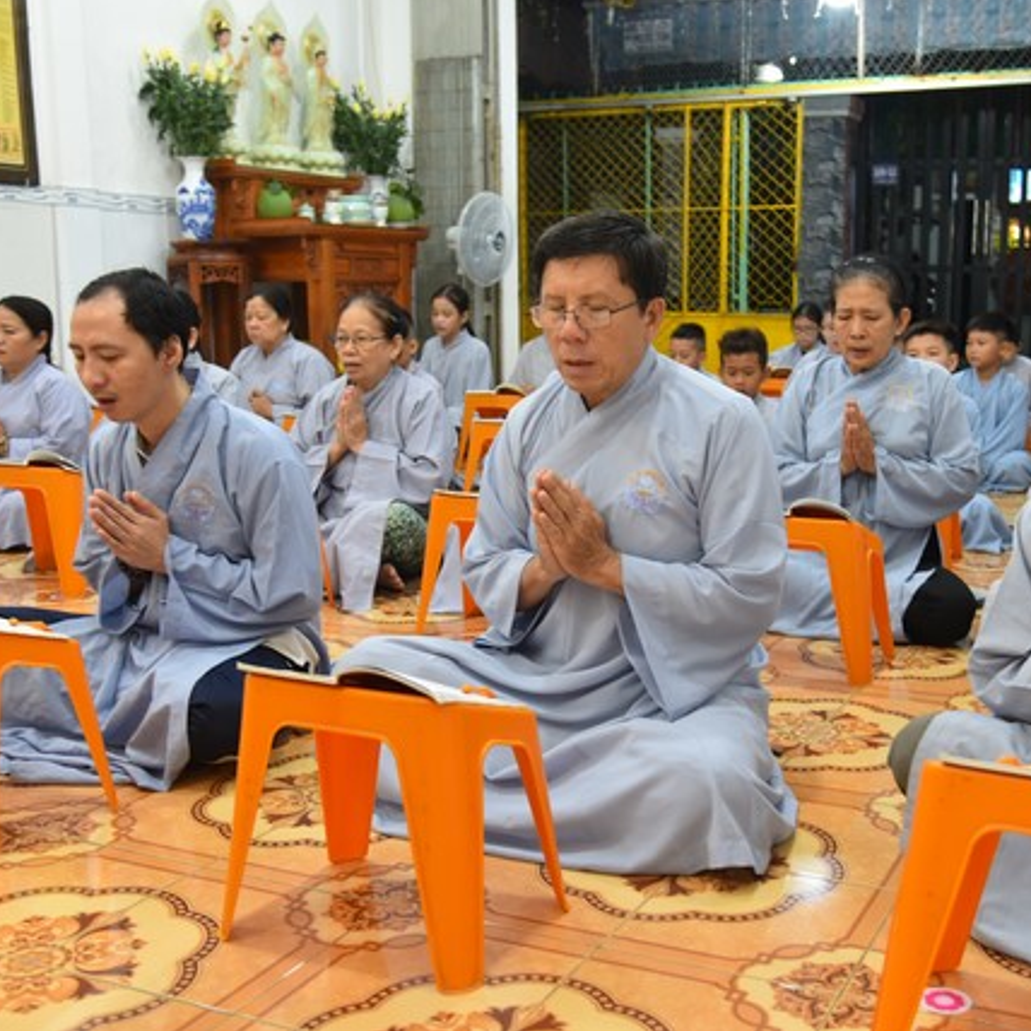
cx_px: 670
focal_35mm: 40
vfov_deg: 41.9
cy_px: 511
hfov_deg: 41.4
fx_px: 1348
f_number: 4
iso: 640
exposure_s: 1/50
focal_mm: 31
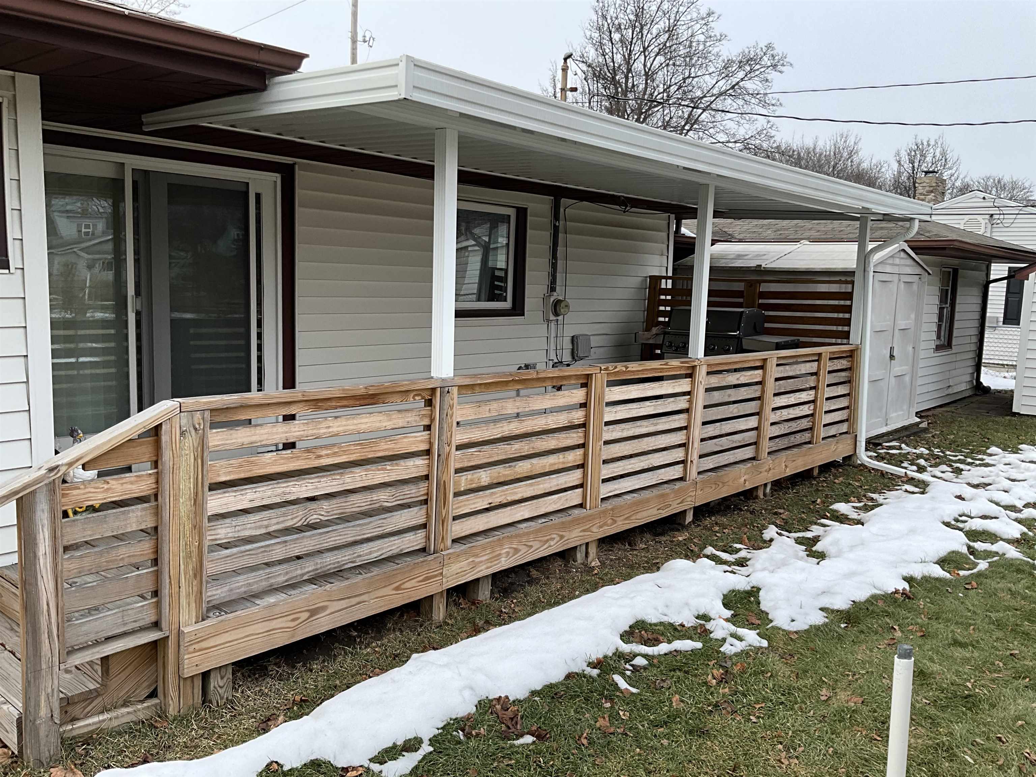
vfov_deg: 48.2
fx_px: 868
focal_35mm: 29
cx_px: 518
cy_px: 388
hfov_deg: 61.7
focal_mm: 3
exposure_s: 1/482
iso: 25
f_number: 1.8
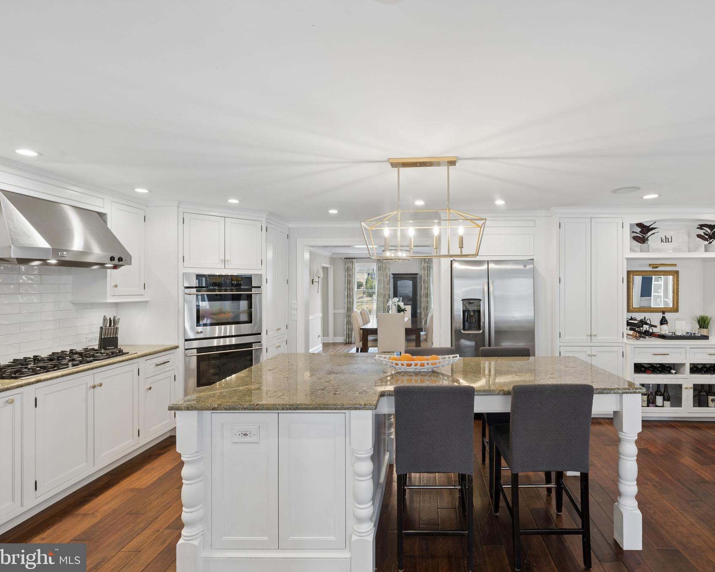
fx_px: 372
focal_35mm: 18
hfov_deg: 86.8
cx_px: 425
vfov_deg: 75.2
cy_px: 286
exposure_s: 1/6
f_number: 9
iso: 200
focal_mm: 15.5
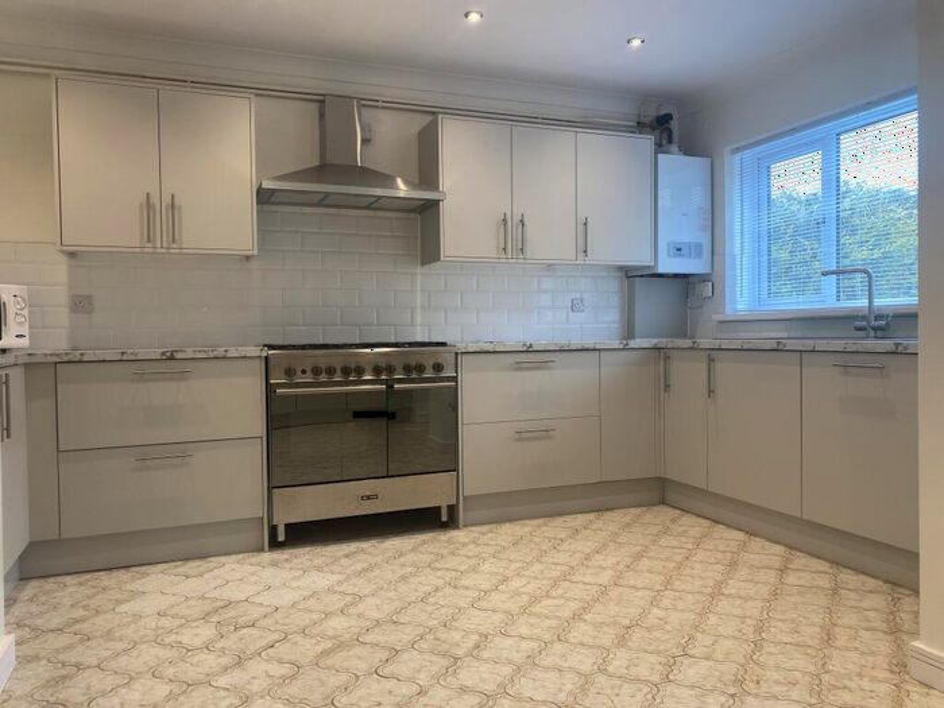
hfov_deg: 67.3
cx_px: 472
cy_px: 354
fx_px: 709
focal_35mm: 26
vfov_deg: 53.1
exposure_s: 1/100
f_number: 1.8
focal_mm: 4.25
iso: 64
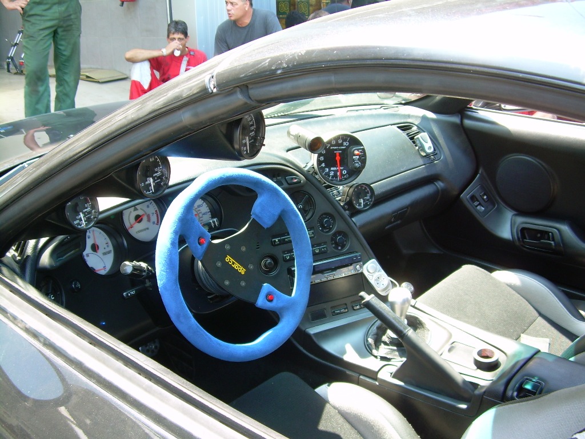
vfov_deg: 37.7
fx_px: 642
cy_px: 220
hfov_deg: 49.0
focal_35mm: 38
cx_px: 292
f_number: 2.8
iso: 50
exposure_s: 1/38.9
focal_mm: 6.3
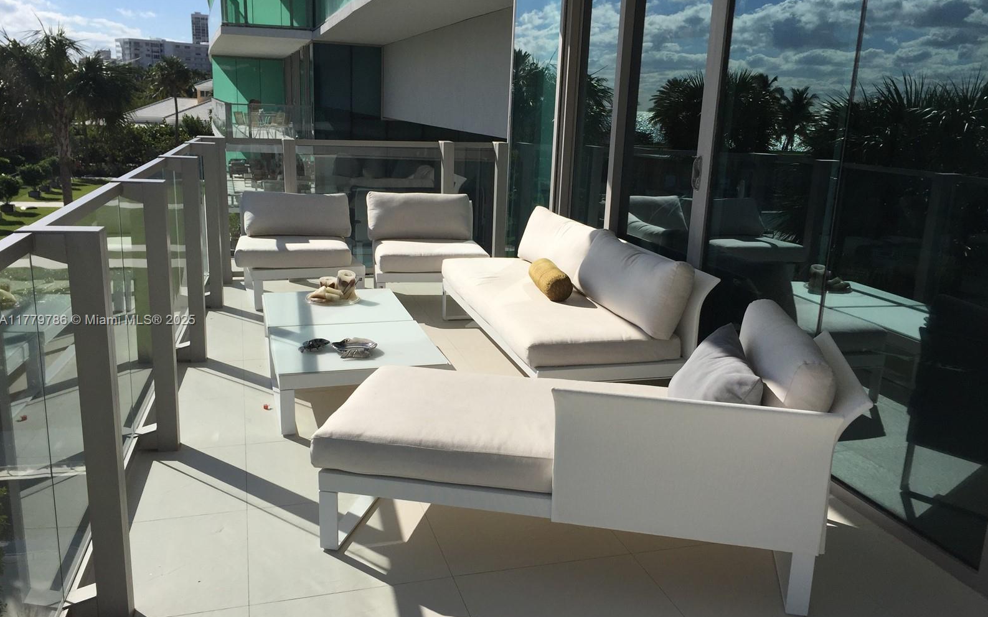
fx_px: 835
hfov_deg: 61.2
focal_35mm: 31
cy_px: 321
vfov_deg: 40.6
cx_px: 494
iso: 32
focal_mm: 4.15
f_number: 2.2
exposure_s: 1/4950
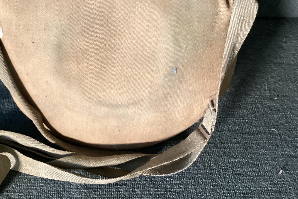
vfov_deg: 27.6
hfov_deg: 40.7
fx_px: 397
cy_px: 44
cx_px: 103
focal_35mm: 48
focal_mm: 3.3
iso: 250
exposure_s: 1/40
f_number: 2.4
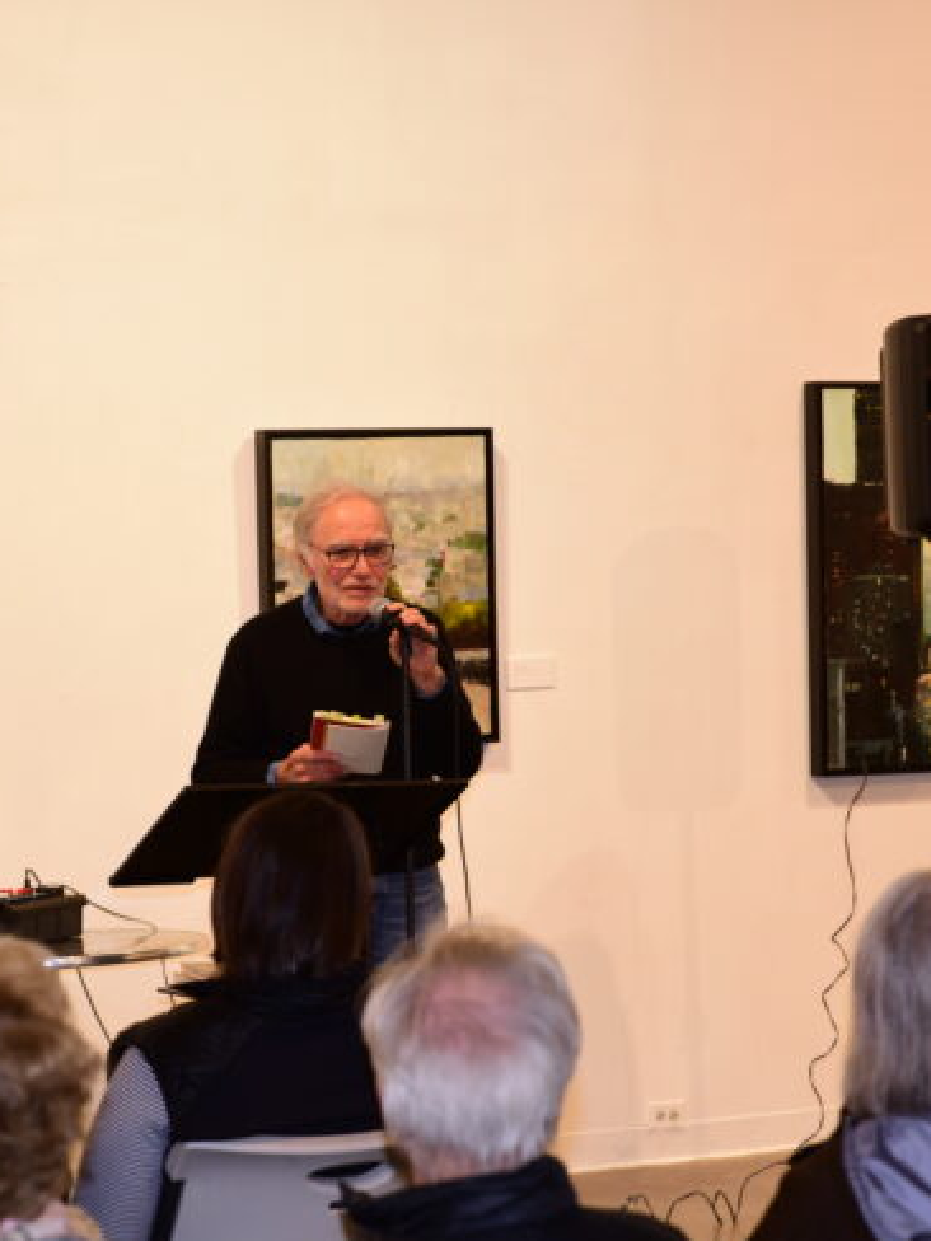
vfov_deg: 18.5
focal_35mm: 106
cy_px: 629
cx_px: 343
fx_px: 3801
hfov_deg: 13.9
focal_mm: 70
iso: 640
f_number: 4.5
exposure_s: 1/50
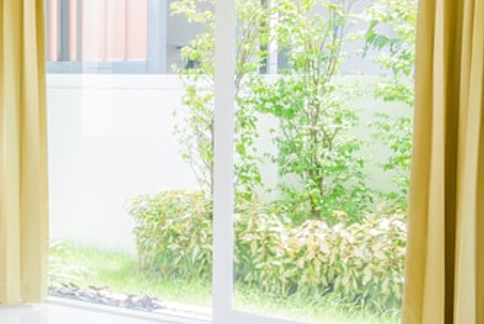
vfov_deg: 16.8
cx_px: -107
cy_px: 77
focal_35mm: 81
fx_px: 1090
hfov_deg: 22.9
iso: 100
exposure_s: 1/13
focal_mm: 18
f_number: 11
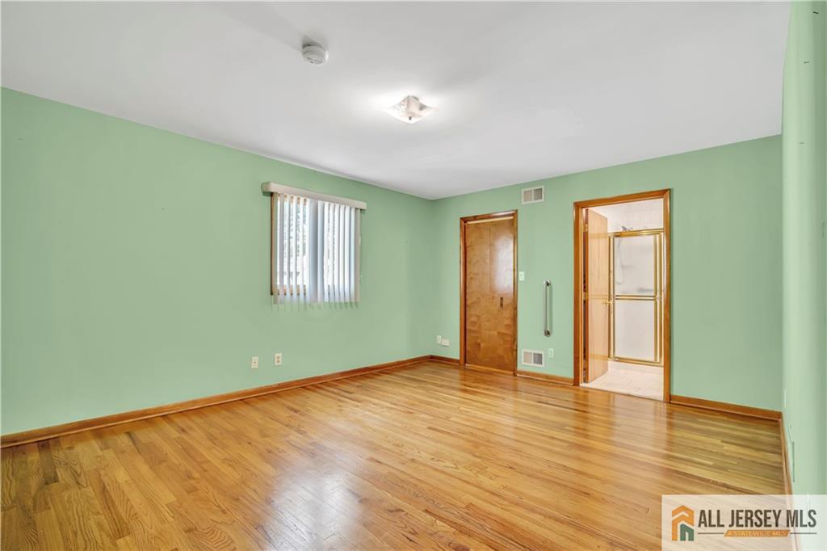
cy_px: 276
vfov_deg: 73.7
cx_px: 414
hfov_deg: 96.8
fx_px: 367
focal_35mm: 16
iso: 320
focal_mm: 16
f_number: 5
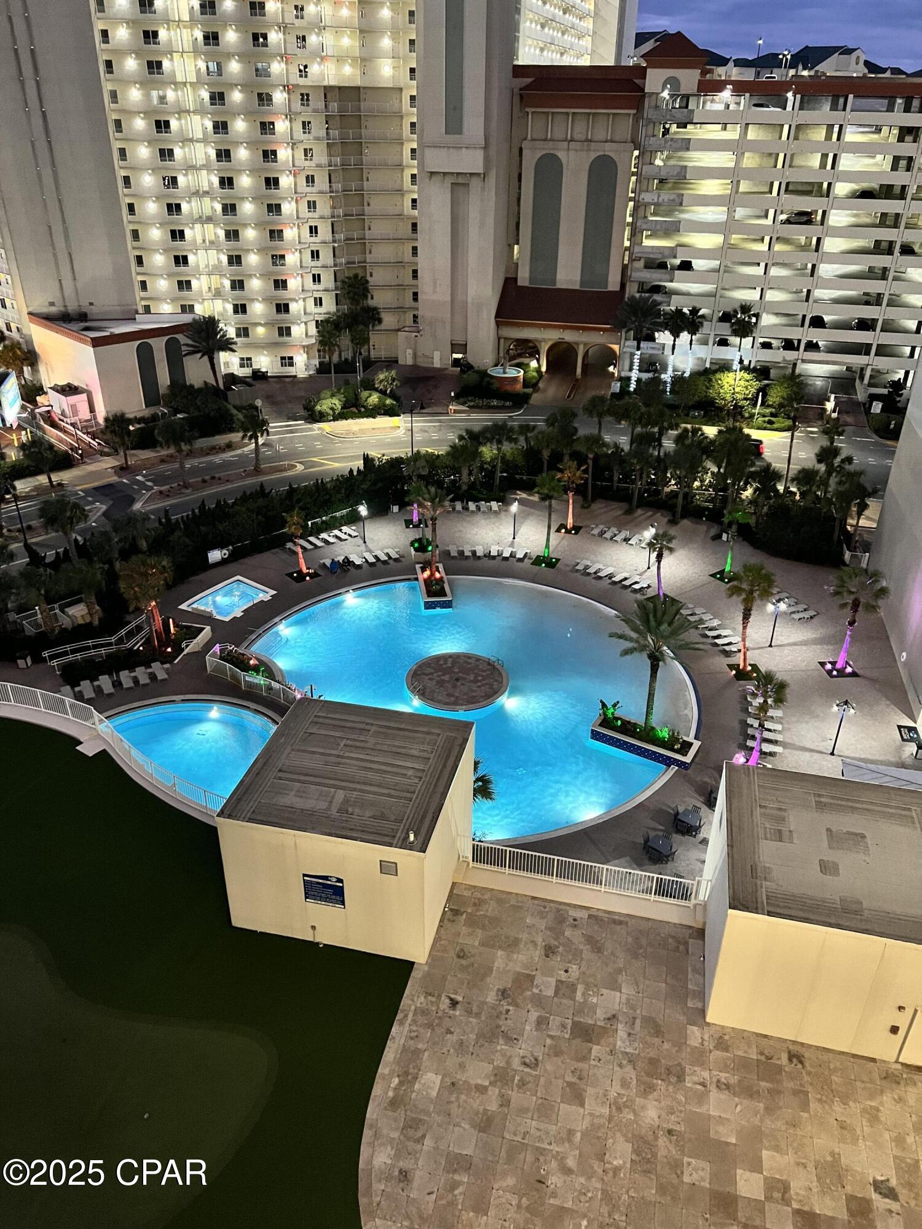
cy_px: 614
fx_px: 923
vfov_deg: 67.3
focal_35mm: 26
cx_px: 461
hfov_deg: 53.1
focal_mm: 5.7
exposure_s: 1/30
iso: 500
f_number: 1.5
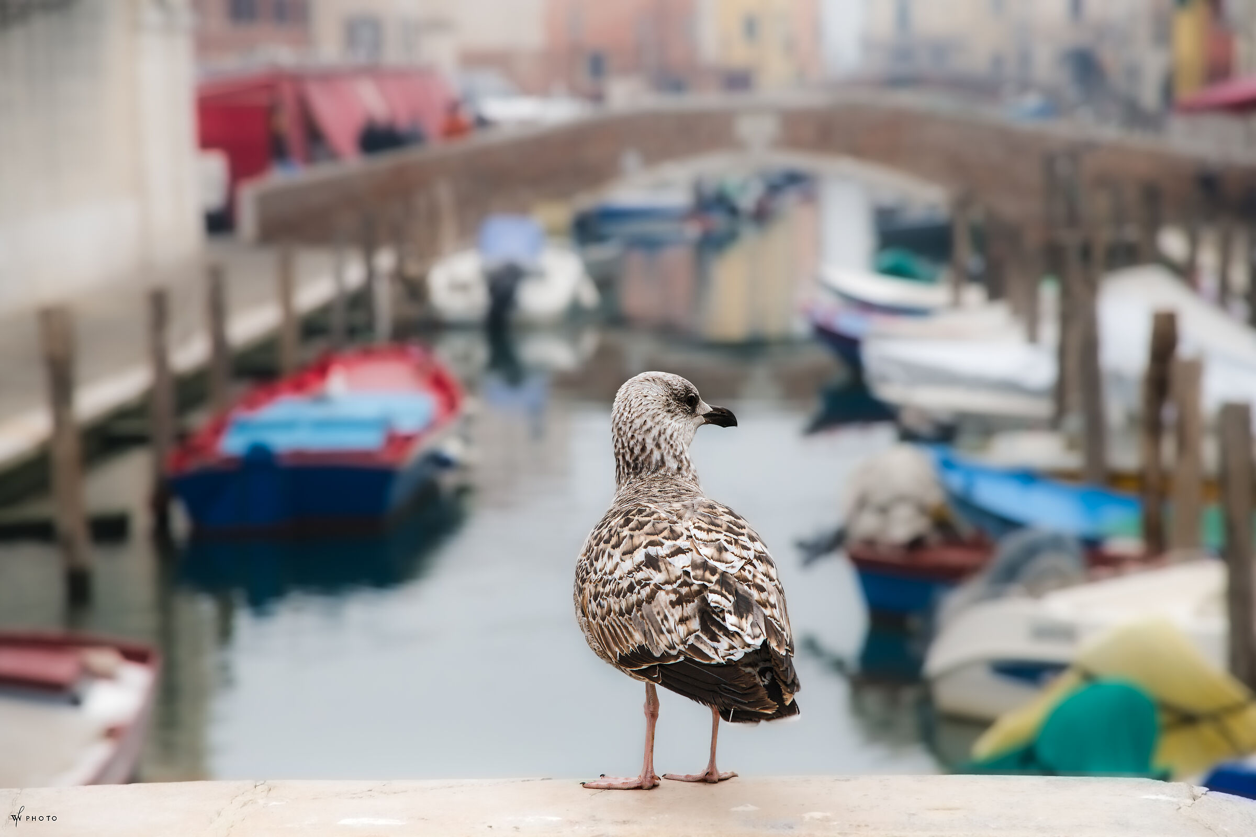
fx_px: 4186
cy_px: 418
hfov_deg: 17.1
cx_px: 628
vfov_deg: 11.4
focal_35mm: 120
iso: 1000
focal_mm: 120
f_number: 6.3
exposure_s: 1/160
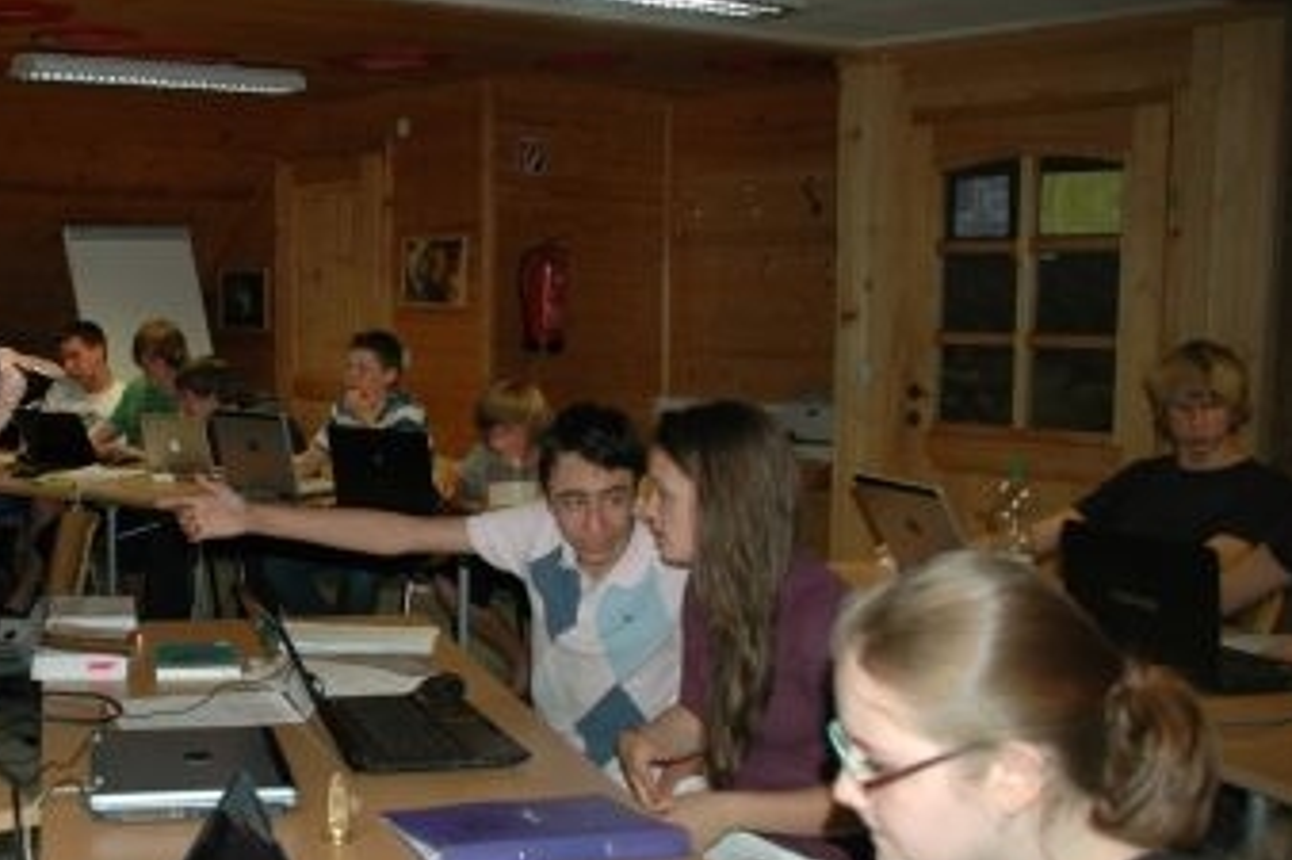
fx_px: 1578
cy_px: 447
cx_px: 256
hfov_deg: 42.5
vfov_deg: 30.5
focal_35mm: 44
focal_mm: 18
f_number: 3.5
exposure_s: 1/60
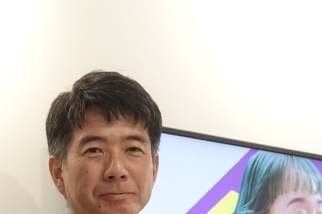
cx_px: -33
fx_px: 1342
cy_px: 271
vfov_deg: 9.0
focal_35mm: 150
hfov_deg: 13.4
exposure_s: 1/250
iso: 1600
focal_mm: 18.92
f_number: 3.2
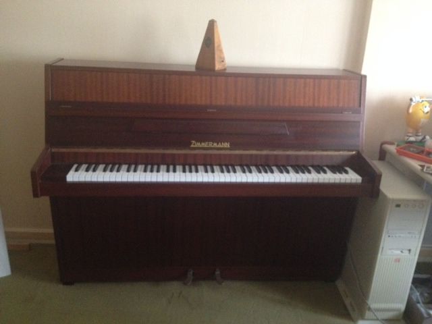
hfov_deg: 52.6
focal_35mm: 35
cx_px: 216
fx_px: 437
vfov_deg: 40.7
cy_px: 162
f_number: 2.4
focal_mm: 4.28
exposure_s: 1/15
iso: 500
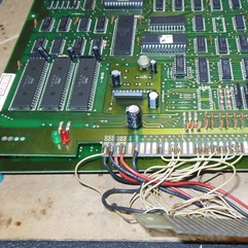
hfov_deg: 39.7
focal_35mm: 41
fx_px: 332
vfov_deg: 40.6
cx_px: 188
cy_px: 93
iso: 125
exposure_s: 1/30
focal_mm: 4.5
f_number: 3.2
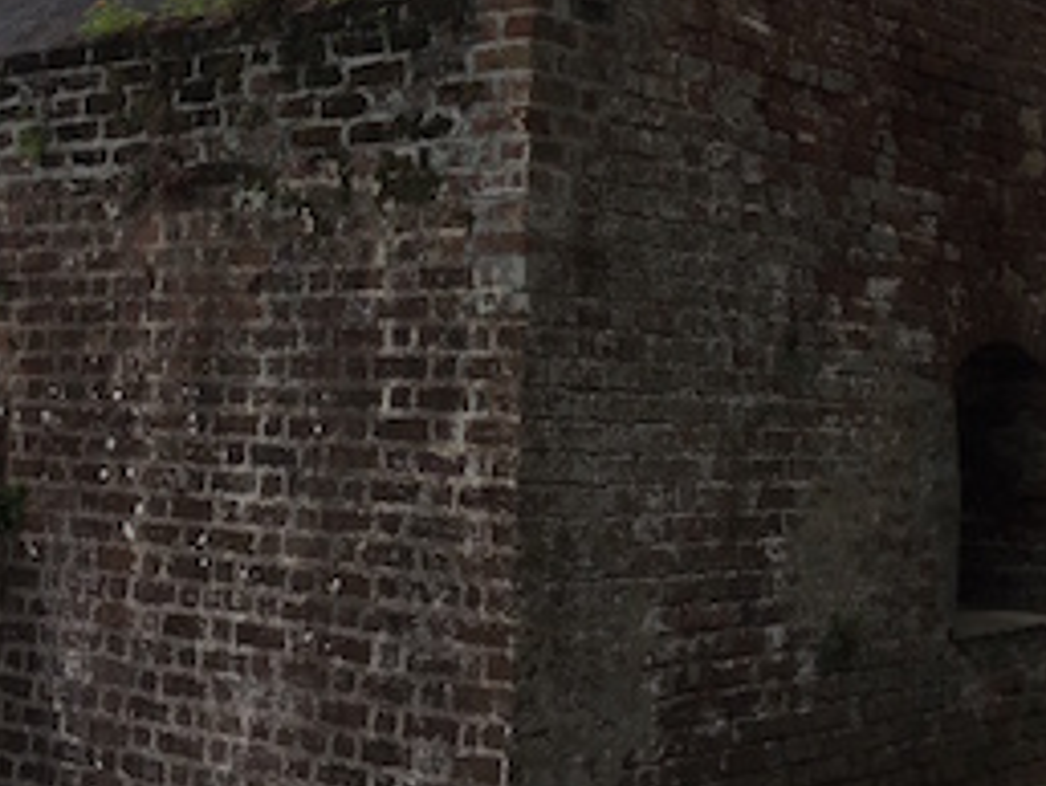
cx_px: 497
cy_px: 73
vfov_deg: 22.1
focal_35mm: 65
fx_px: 1965
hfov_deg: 29.8
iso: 25
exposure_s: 1/1672
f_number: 2.2
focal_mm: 4.15
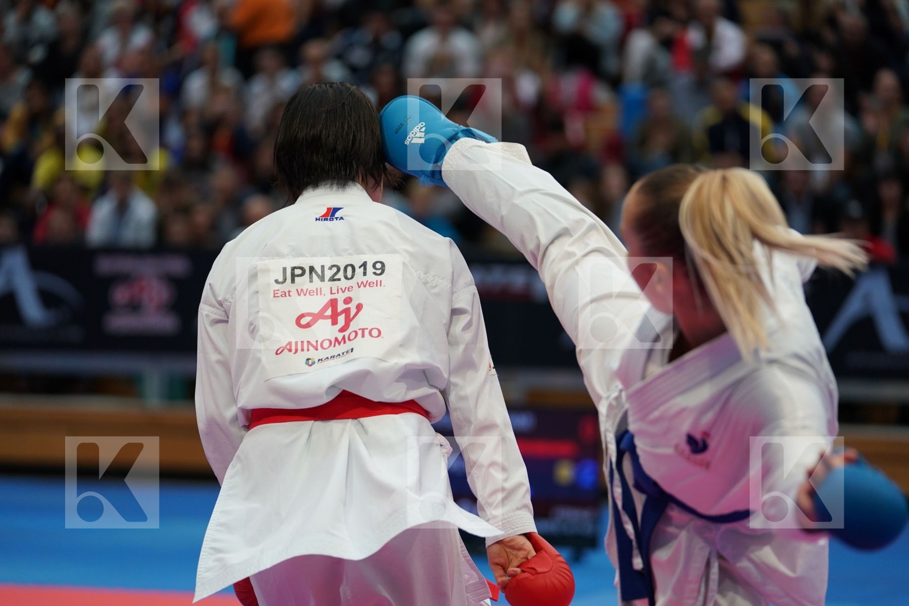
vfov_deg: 10.3
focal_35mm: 133
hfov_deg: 15.4
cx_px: 454
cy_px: 303
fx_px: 3358
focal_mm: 133
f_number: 2.8
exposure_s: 1/1000
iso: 1250
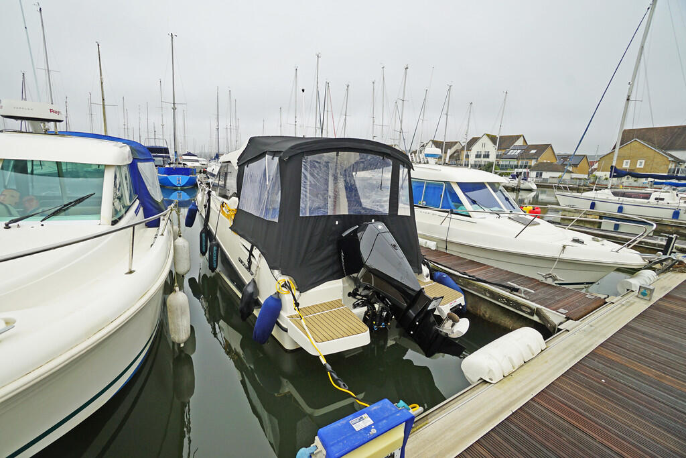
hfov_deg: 100.4
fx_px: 286
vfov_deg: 77.3
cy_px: 229
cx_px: 343
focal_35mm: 15
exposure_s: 1/80
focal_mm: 10
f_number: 7.1
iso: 100
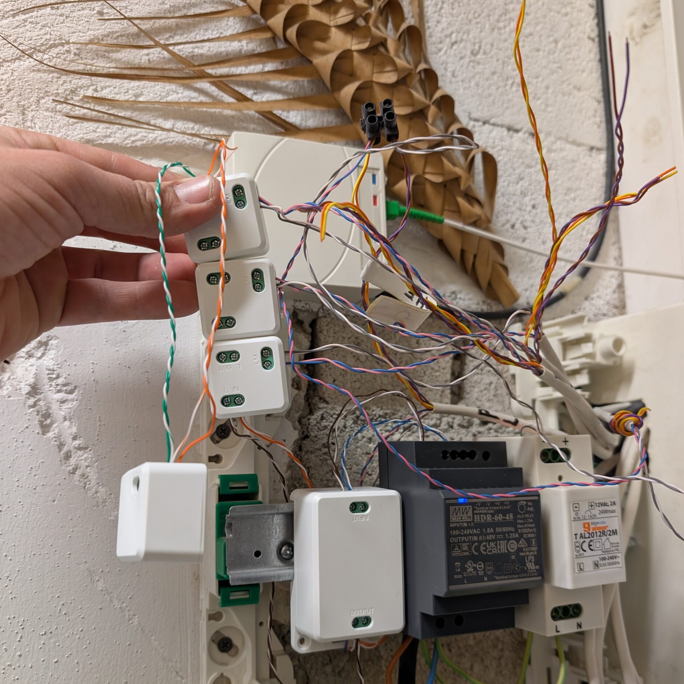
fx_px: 648
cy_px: 378
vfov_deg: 55.5
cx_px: 345
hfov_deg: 55.6
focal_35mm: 29
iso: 456
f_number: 1.68
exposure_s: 1/100
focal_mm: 6.9
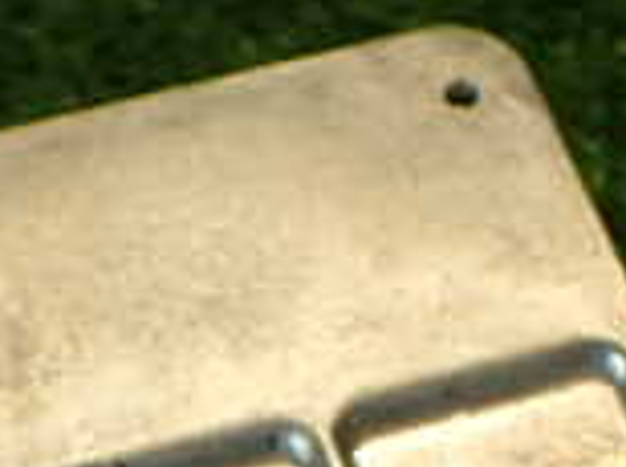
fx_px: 2257
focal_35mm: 125
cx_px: 77
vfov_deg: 11.0
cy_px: 845
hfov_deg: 15.6
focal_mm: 5.79
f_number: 2.4
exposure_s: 1/60
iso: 200
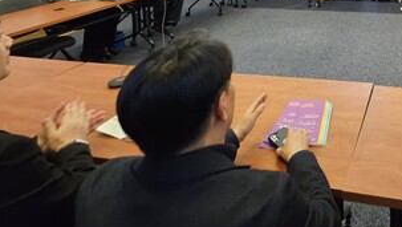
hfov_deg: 56.7
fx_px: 299
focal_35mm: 28
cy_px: -61
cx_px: 374
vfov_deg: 32.4
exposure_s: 1/40
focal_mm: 1.74
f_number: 2.2
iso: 320
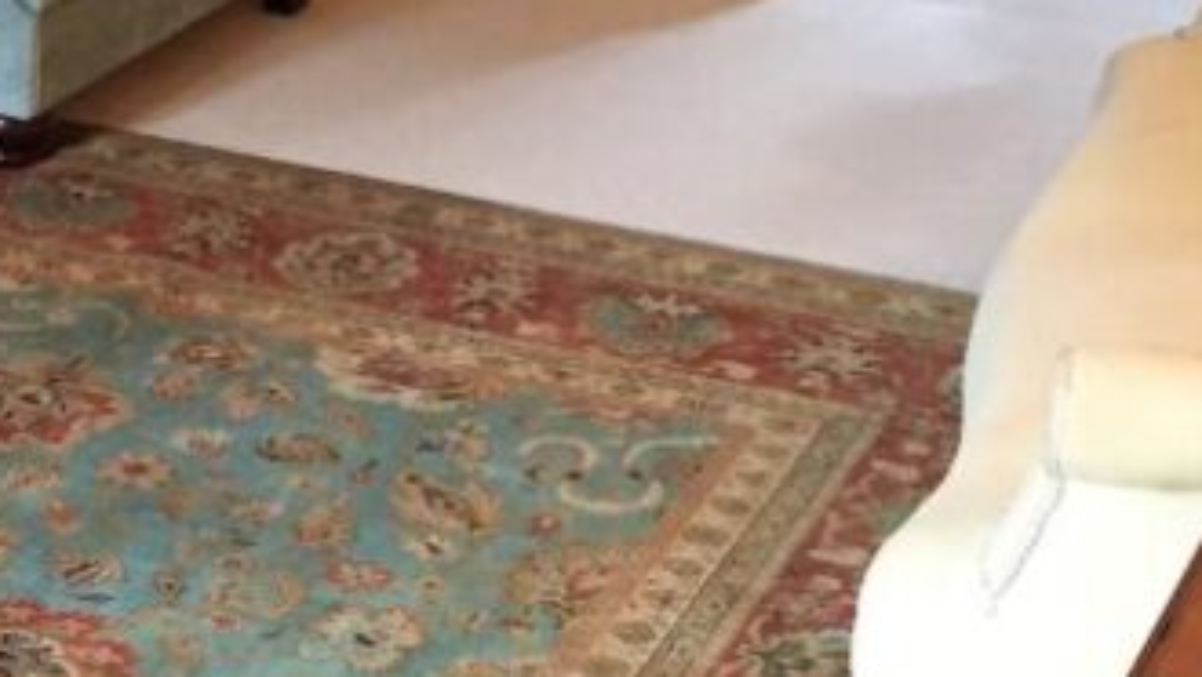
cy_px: 371
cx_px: -255
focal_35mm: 98
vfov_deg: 12.4
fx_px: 3125
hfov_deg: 20.3
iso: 200
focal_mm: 4.15
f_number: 2.2
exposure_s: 1/33
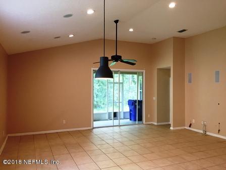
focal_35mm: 29
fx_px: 189
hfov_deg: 61.7
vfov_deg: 48.2
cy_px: 85
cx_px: 113
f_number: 2.2
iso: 80
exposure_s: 1/30
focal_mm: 4.15
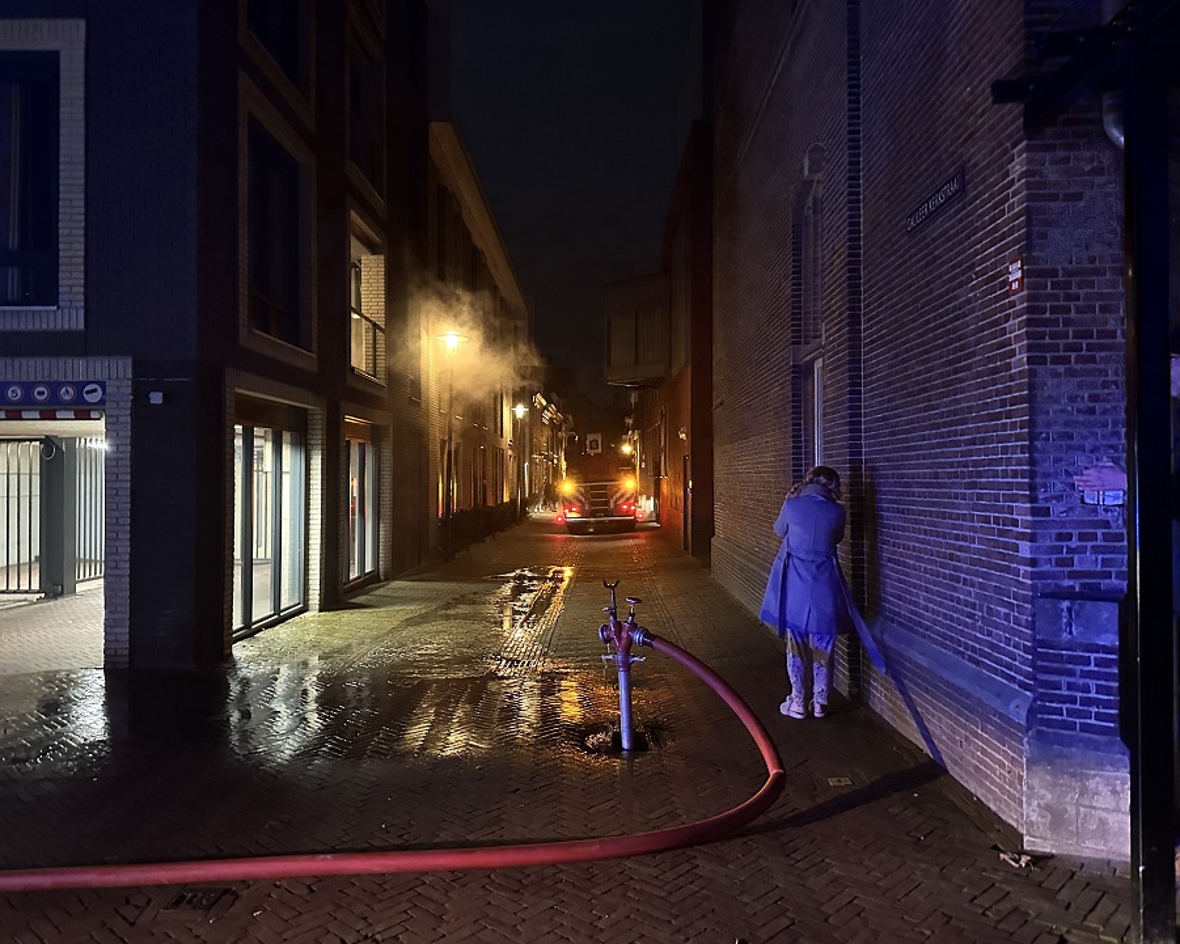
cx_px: 555
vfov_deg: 54.9
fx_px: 908
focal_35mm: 26
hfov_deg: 66.0
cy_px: 460
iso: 1250
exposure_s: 1/28
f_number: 1.78
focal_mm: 6.86
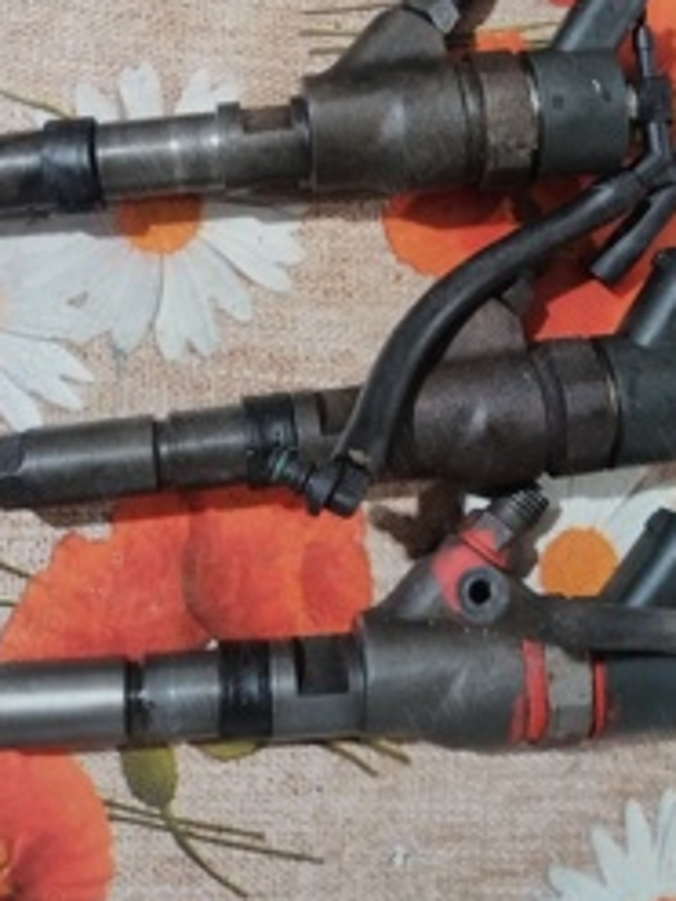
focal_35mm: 42
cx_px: 334
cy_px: 196
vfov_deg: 43.0
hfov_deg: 34.3
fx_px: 1094
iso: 5718
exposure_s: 1/50
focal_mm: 4.95
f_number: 1.9
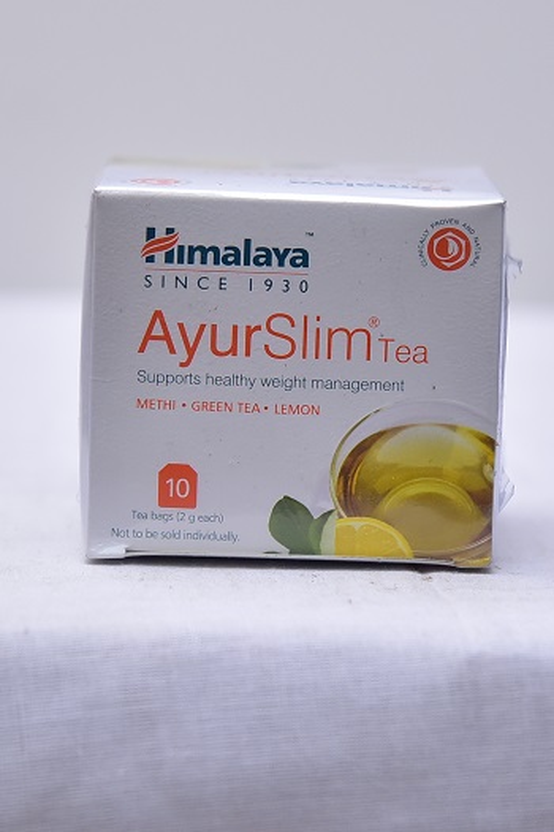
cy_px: 416
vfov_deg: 23.7
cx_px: 277
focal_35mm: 86
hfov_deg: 15.9
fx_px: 1988
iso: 1250
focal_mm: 86
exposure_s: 1/160
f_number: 4
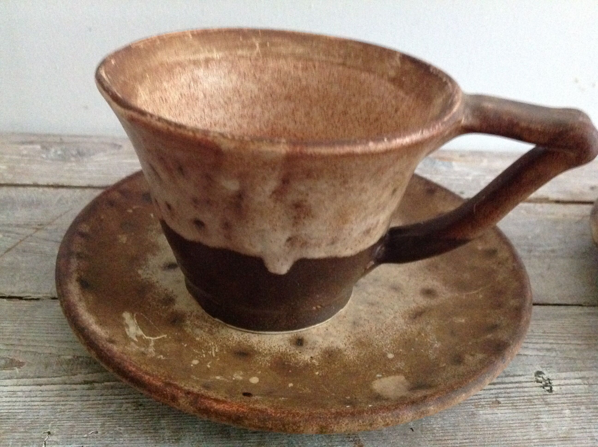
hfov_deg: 52.7
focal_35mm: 35
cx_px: 299
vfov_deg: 40.6
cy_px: 224
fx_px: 604
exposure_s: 1/15
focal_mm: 4.28
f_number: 2.4
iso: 800
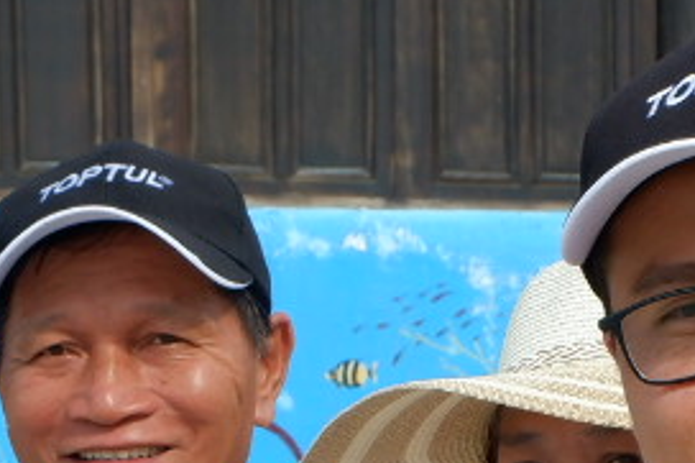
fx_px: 5286
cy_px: 501
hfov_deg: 7.5
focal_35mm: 274
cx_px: -92
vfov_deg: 5.0
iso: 200
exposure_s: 1/240
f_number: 8
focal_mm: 28.2
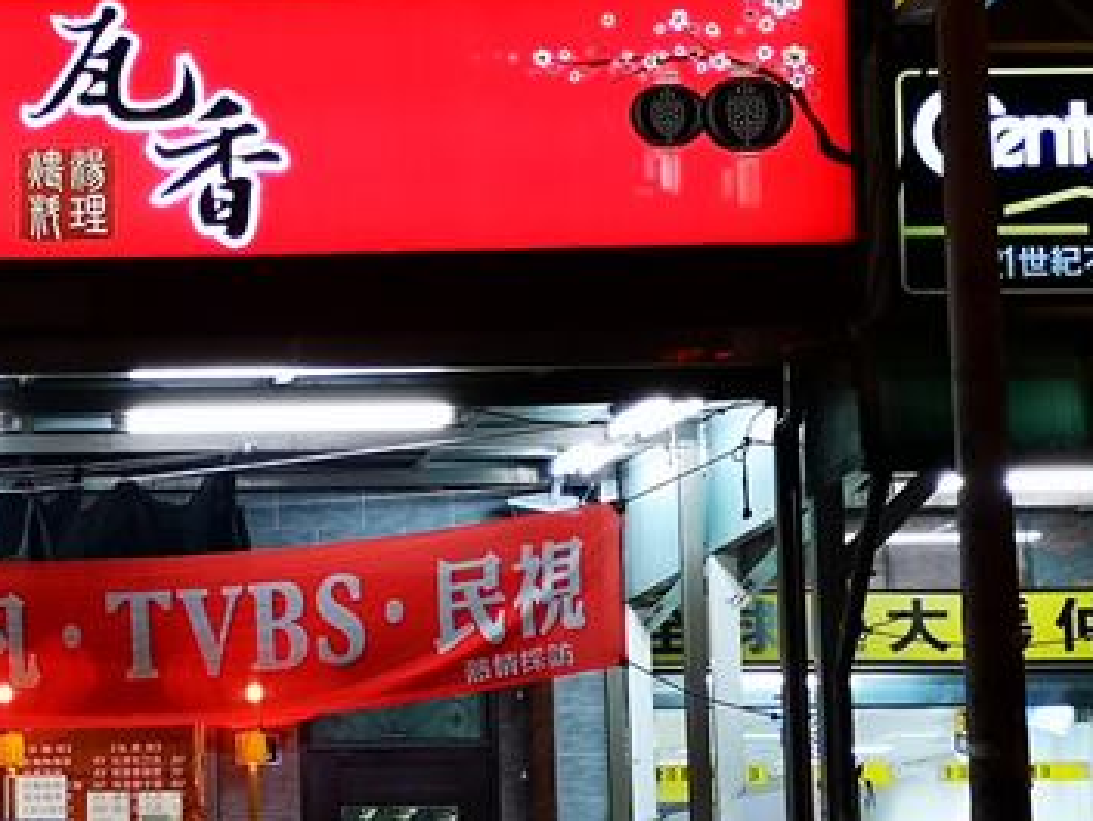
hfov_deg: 18.4
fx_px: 3285
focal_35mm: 104
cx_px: 9
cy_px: 573
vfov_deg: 14.2
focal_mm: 3.95
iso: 160
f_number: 1.8
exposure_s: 1/33.3
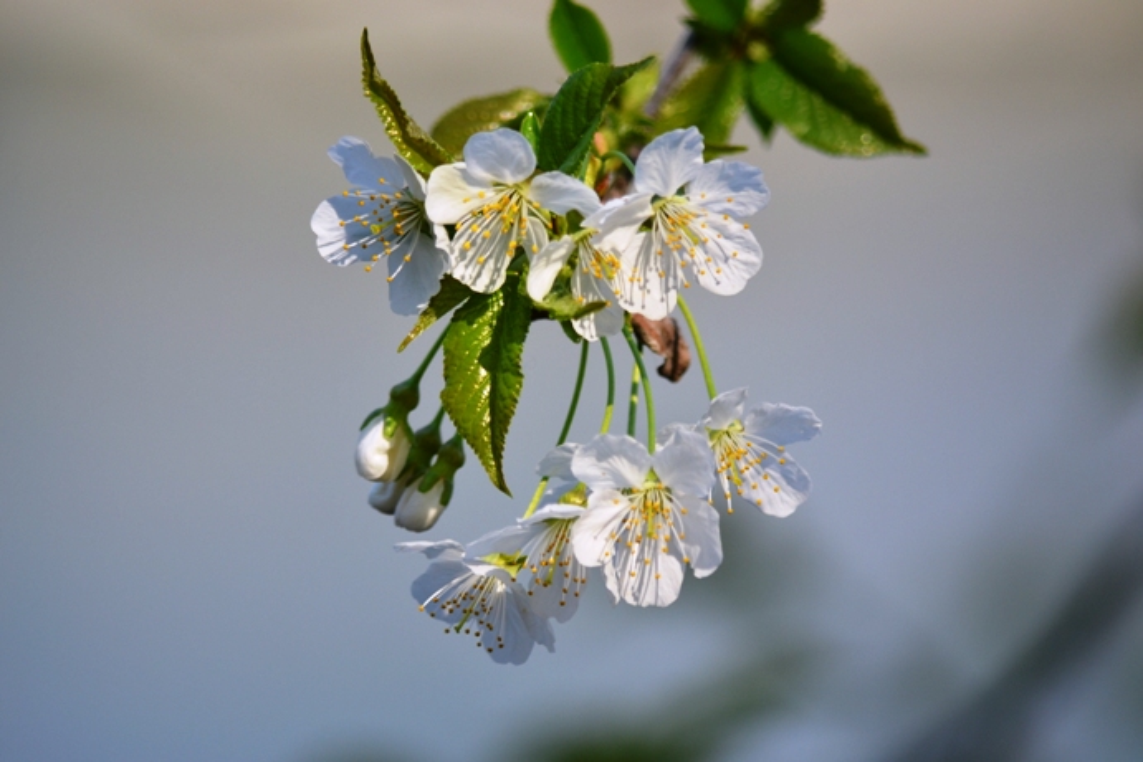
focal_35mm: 450
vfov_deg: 3.1
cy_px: 381
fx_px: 14290
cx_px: 572
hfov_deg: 4.6
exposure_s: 1/500
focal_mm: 300
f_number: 5.6
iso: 180
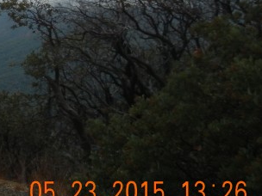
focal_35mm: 101
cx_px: -140
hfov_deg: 17.4
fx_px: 764
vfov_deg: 14.0
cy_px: -70
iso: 160
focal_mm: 5.4
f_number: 7
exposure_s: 1/718
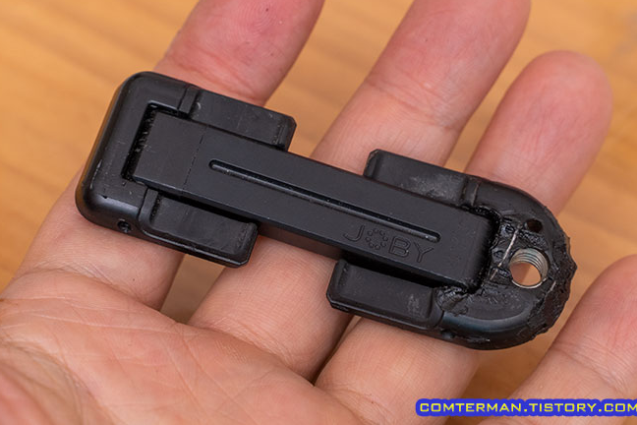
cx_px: 322
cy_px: 200
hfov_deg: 25.1
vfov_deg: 16.9
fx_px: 1433
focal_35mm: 81
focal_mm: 75
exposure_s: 1/200
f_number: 9
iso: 640
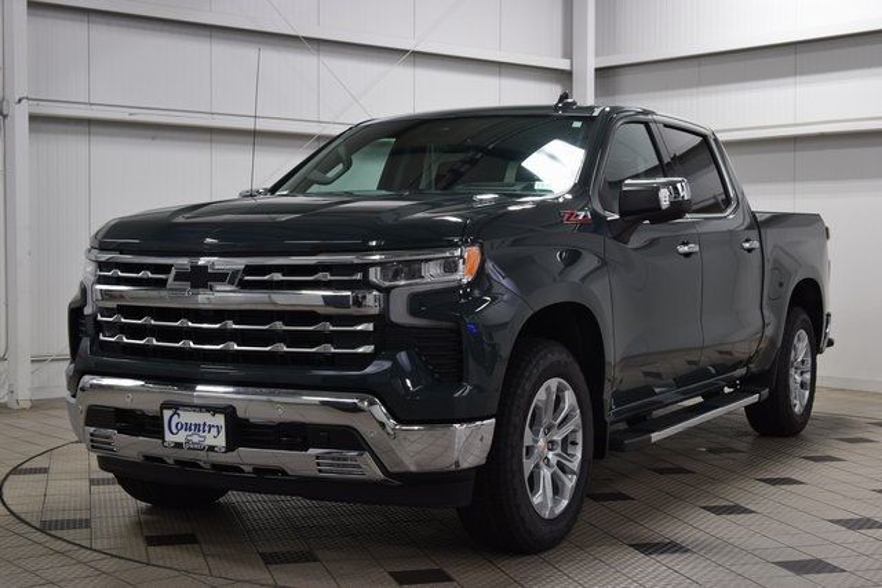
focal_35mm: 54
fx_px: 1323
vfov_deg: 25.1
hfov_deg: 36.9
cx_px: 441
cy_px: 294
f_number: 6.3
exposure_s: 1/15
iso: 400
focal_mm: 36
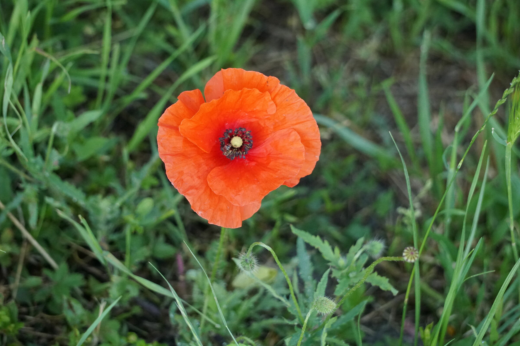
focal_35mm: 165
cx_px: 260
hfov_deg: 12.5
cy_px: 172
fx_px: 2376
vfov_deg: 8.3
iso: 2500
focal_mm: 109
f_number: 5.6
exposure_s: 1/2000
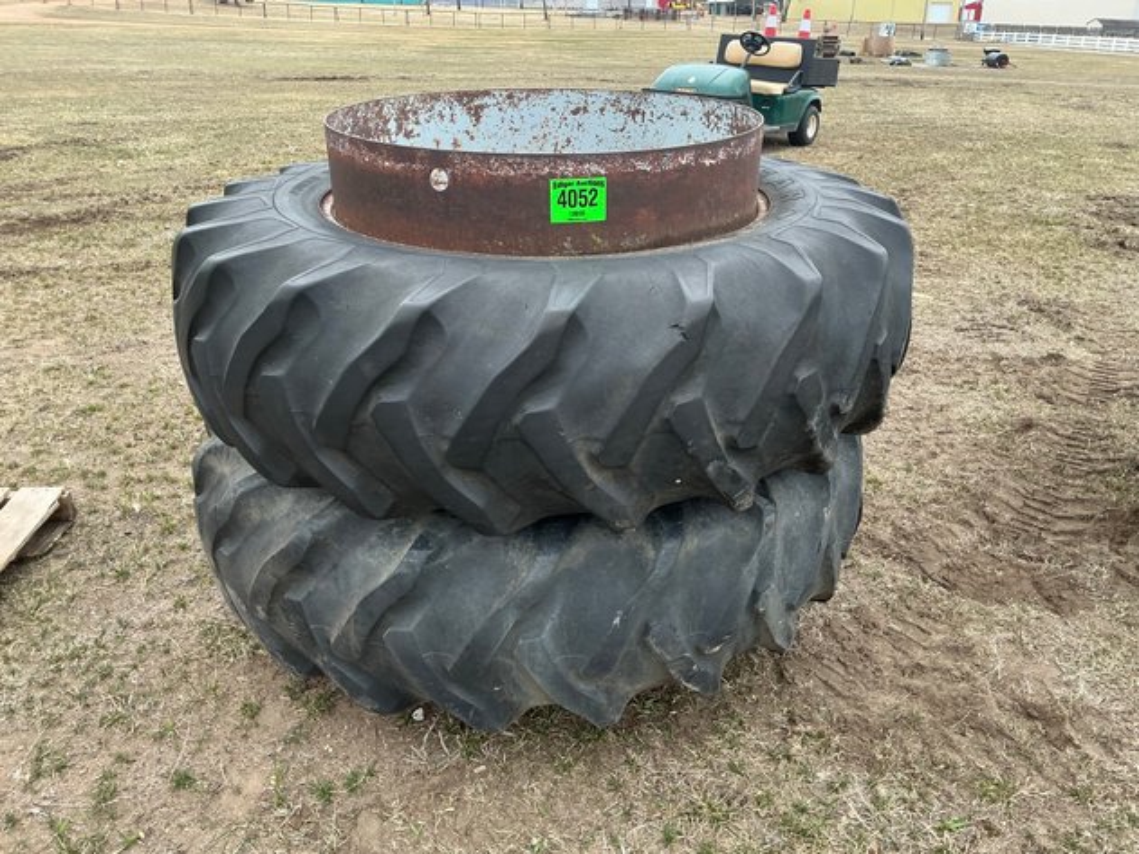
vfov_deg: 49.7
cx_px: 570
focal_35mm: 28
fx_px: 921
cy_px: 427
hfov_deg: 63.5
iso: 20
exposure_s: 1/223
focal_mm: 3
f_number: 1.8
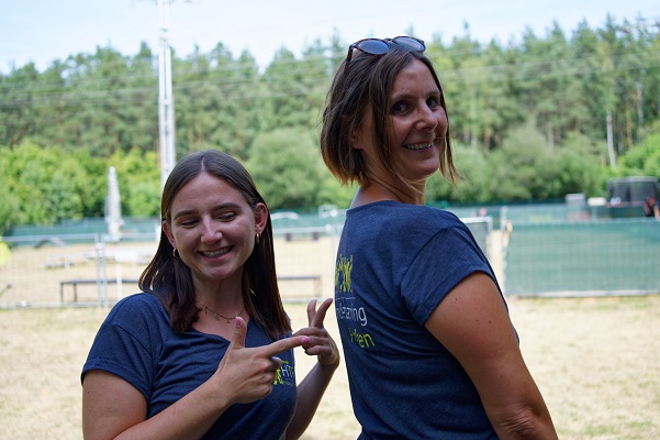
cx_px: 349
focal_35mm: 39
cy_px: 229
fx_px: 715
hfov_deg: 49.6
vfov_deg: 34.2
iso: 400
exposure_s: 1/2500
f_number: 3.2
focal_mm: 35
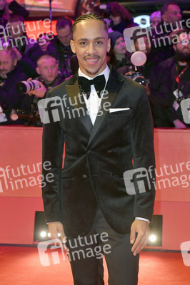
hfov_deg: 20.6
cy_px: 142
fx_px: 523
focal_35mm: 66
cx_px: 95
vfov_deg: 30.5
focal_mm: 66
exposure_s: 1/250
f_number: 5.6
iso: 1600
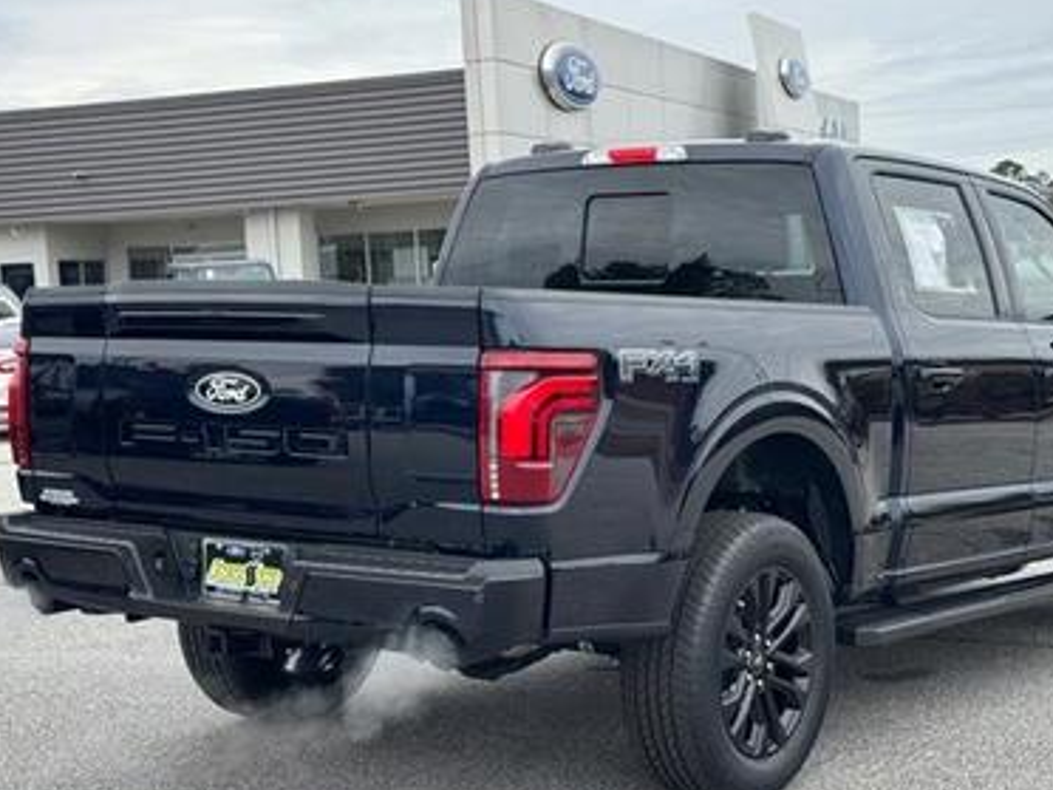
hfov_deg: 29.8
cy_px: 459
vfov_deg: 22.6
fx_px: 1977
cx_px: 563
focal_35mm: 65
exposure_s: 1/802
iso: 64
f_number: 1.78
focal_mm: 6.76
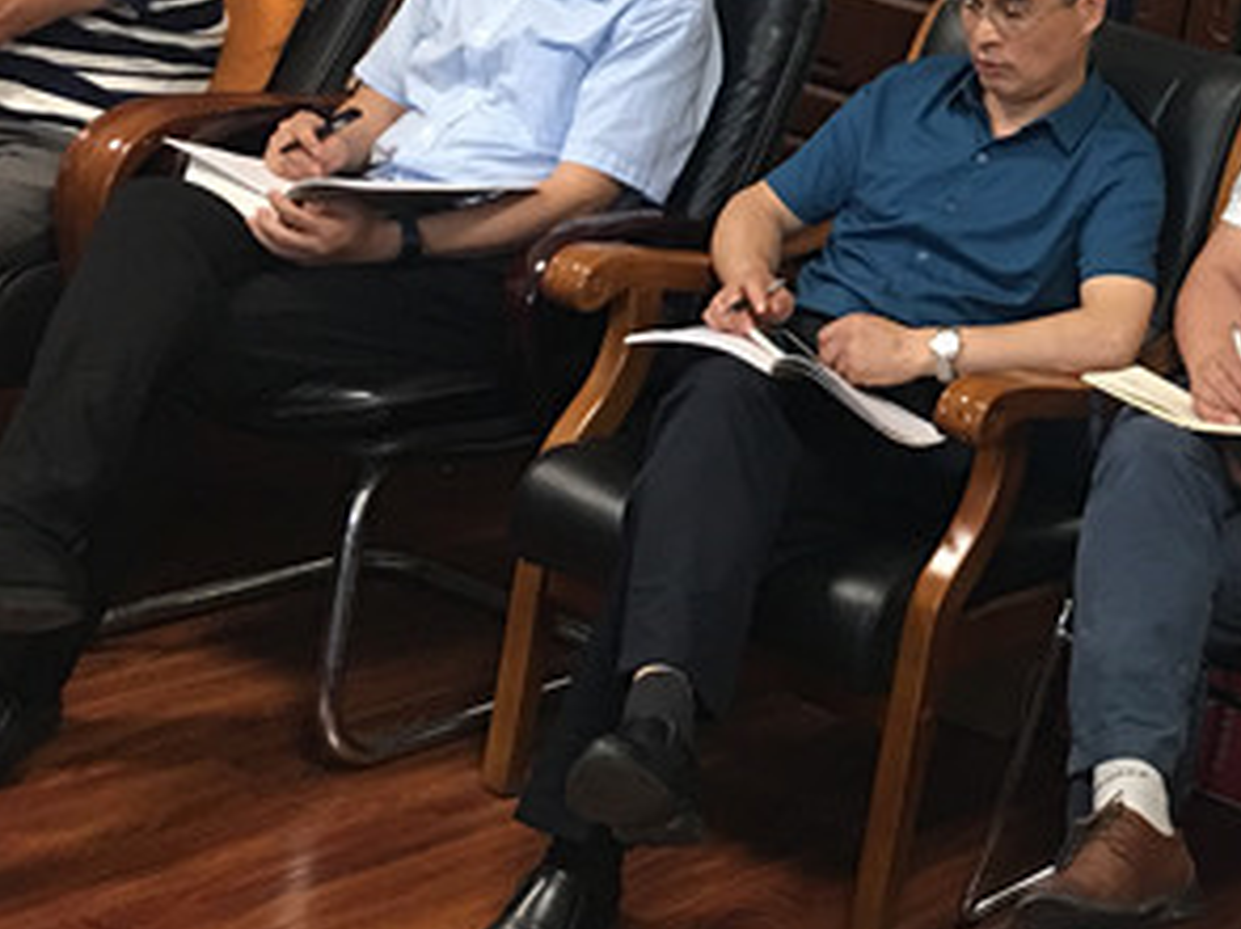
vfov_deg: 18.2
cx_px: 1410
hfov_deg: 23.1
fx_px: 2830
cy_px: 34
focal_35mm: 79
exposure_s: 1/17
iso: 80
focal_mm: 4.15
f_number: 2.2
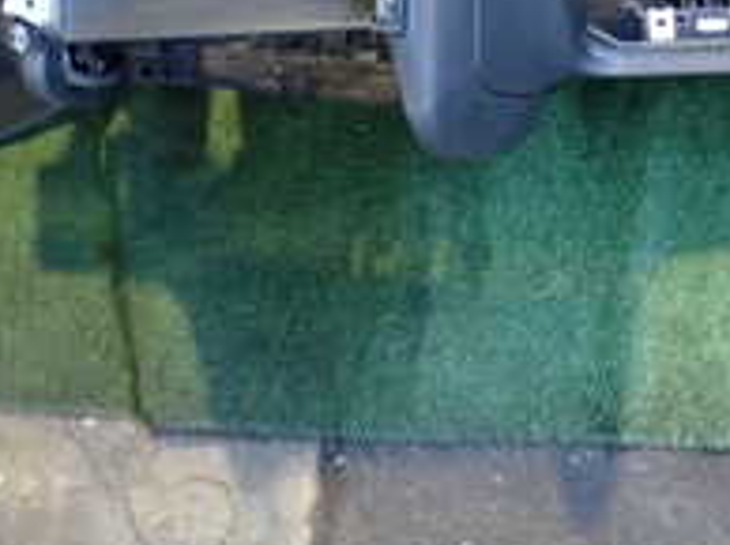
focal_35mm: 93
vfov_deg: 15.5
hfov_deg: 21.1
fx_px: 1959
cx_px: 361
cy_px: -26
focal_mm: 5.4
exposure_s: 1/30
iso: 640
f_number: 2.3
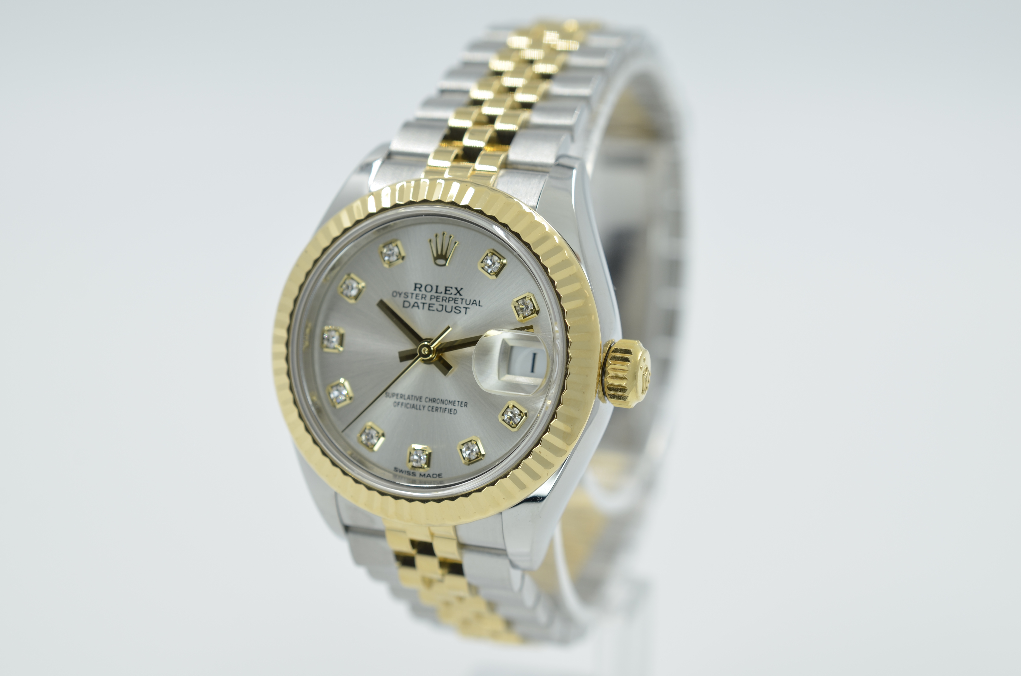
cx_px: 510
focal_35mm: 60
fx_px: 1698
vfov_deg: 22.5
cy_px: 338
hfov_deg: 33.5
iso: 100
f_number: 8
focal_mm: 40
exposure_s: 1/40
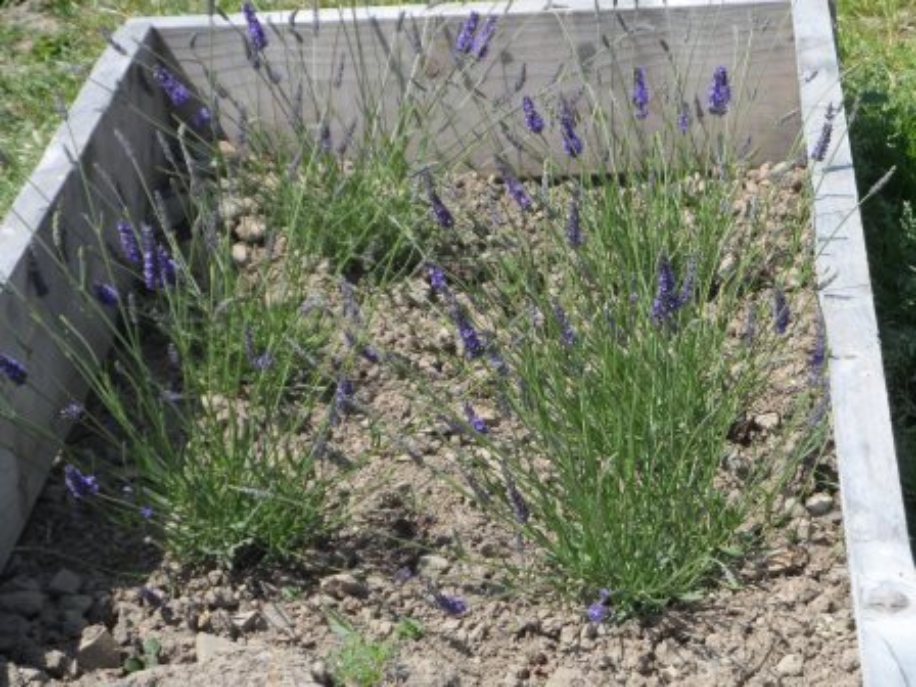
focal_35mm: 120
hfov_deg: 16.4
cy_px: 344
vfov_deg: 12.3
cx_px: 458
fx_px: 3175
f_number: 4.6
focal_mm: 19.5
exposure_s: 1/500
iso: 80
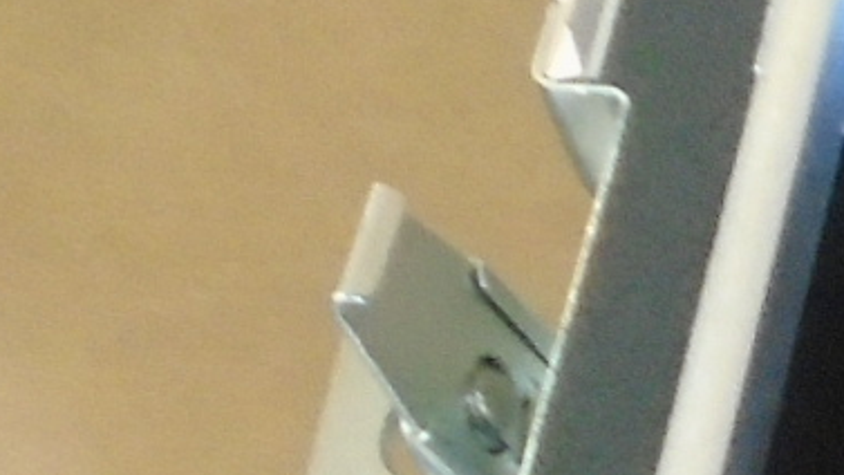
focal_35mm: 195
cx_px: 2263
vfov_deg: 6.0
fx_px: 4364
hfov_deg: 9.4
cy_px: 1163
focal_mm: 4.6
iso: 400
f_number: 3.2
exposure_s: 1/13
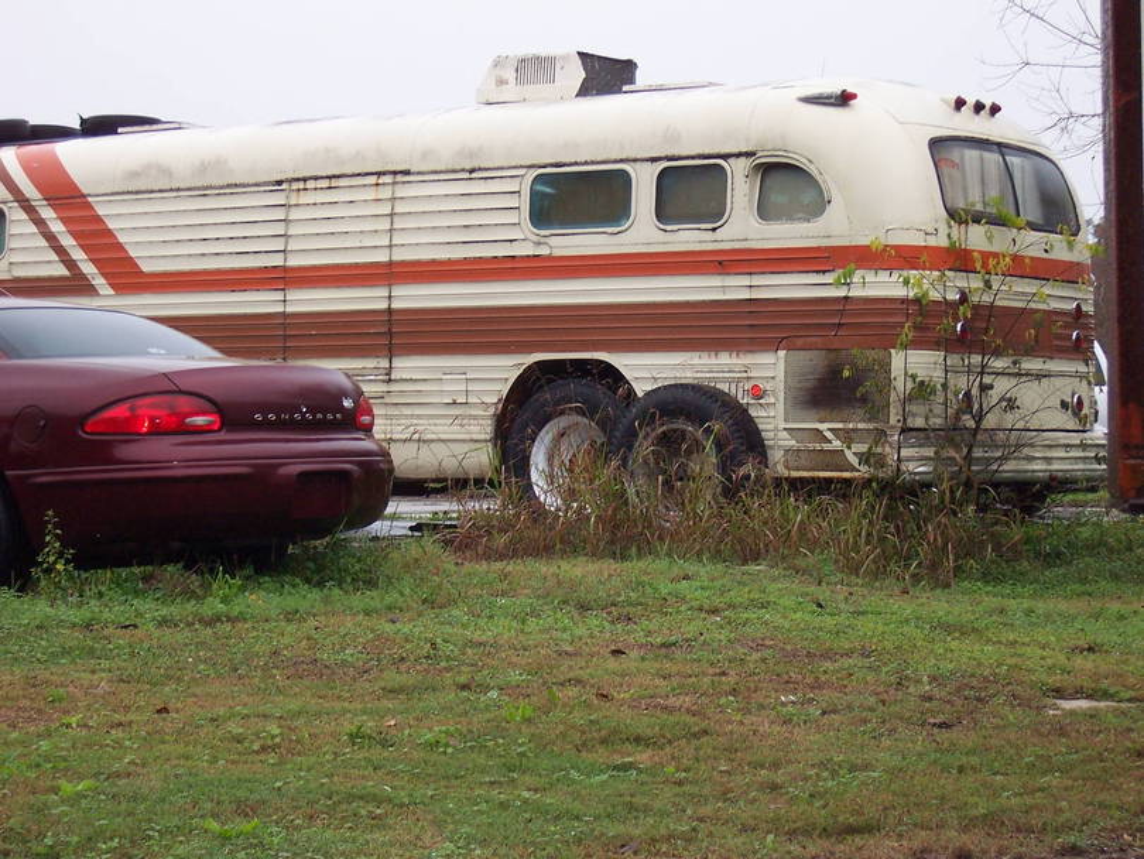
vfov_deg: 16.6
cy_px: 430
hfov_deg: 22.0
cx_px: 572
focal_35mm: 89
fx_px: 2942
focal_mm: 14.8
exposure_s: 1/90
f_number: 4.8
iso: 140
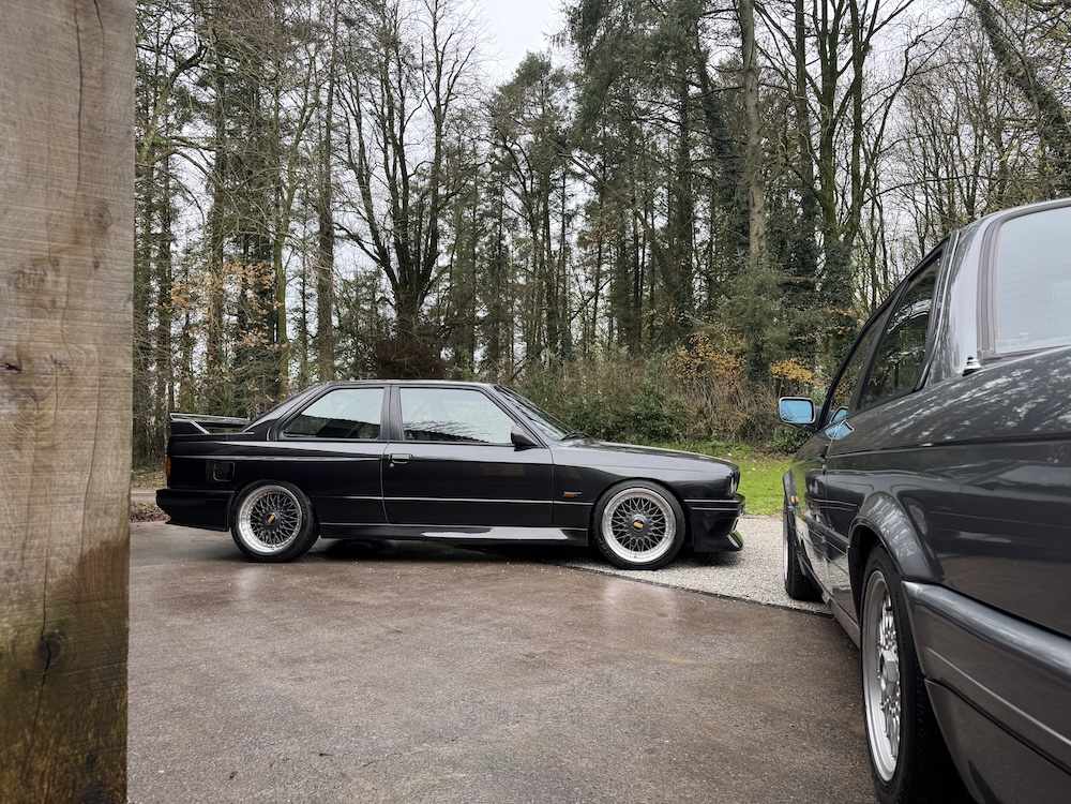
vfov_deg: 56.8
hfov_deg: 71.6
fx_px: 743
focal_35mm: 24
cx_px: 536
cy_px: 402
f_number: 1.78
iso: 64
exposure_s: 1/178
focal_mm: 6.76
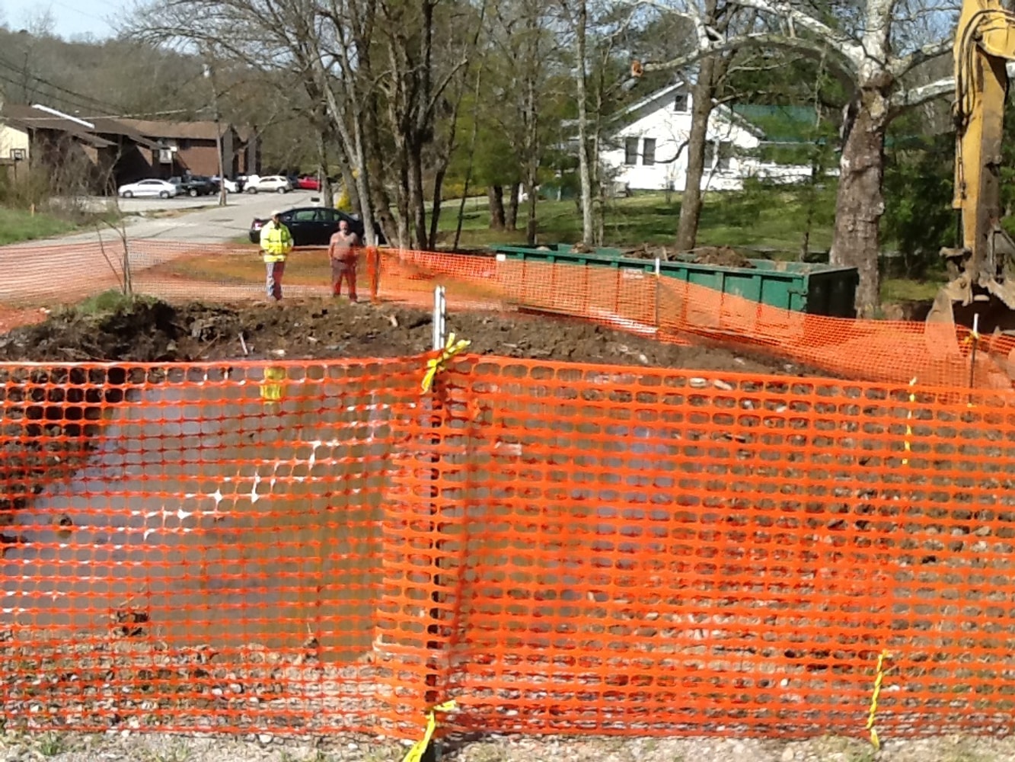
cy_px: 381
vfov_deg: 32.9
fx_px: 1290
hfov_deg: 42.9
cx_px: 508
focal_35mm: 44
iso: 40
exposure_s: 1/1115
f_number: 2.4
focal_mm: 2.03
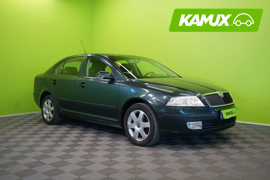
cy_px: 90
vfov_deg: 36.9
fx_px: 270
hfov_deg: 53.1
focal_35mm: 36
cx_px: 135
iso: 500
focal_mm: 36
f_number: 6.3
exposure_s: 1/30
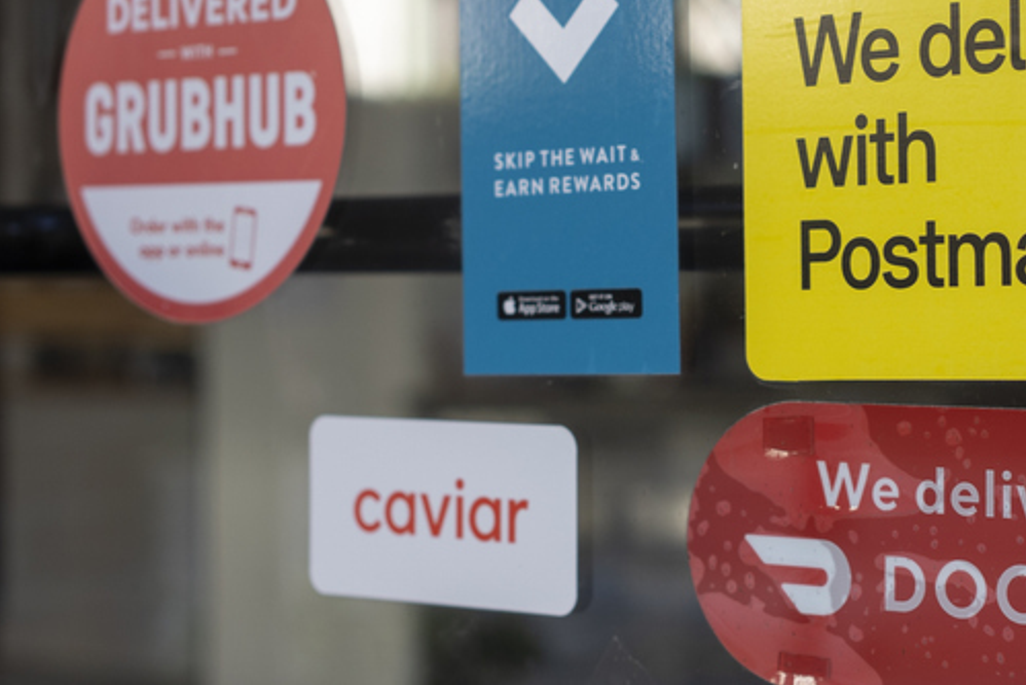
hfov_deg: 22.8
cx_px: 837
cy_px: 278
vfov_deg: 15.5
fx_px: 2509
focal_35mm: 88
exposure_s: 1/50
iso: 100
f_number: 3.2
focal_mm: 35
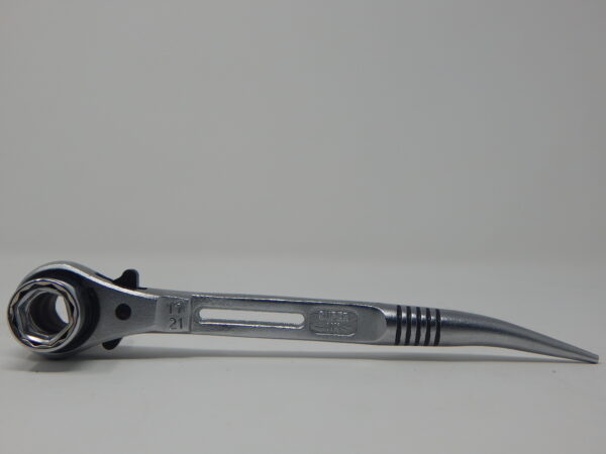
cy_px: 227
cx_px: 303
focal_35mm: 54
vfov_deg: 27.0
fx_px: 945
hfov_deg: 35.5
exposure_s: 1/125
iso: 125
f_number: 3.8
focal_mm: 9.7
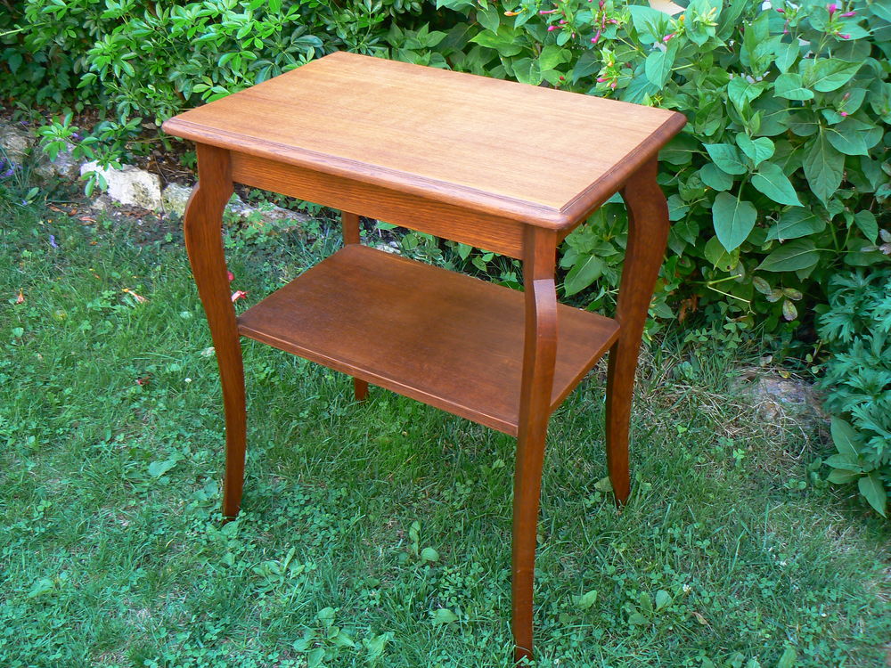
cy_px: 334
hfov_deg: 51.4
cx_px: 446
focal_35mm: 36
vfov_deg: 39.7
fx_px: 927
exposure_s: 1/30
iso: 100
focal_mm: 6
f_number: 2.8
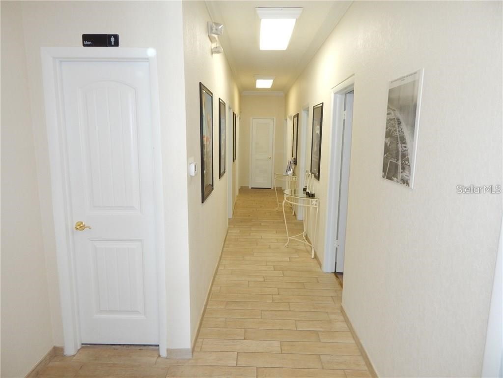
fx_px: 320
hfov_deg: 76.4
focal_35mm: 22
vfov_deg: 61.1
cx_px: 252
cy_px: 189
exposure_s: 1/30
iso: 200
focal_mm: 4
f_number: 3
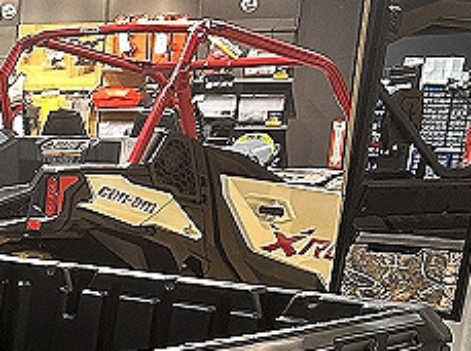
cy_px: 431
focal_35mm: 91
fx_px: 1236
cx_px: -298
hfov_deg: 18.3
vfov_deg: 15.5
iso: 125
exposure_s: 1/60
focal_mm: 5.7
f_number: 1.5
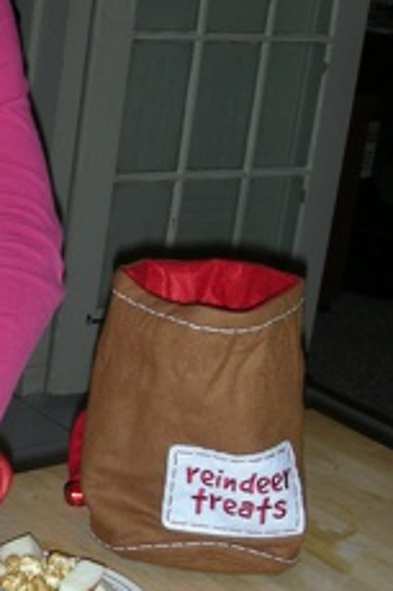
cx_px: -109
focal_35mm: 94
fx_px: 1541
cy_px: 185
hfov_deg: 14.0
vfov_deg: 21.6
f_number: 2.8
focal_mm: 5.8
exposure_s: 1/60
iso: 60
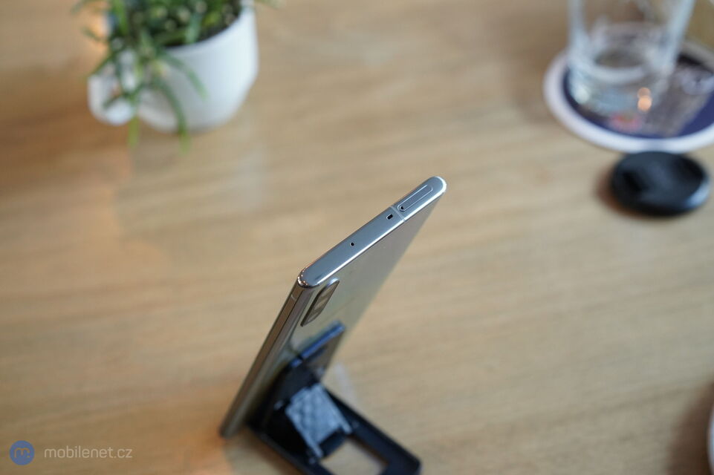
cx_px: 357
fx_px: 1090
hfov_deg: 36.3
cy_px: 238
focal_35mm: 55
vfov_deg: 24.6
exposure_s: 1/200
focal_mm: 55
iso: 3200
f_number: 4.5
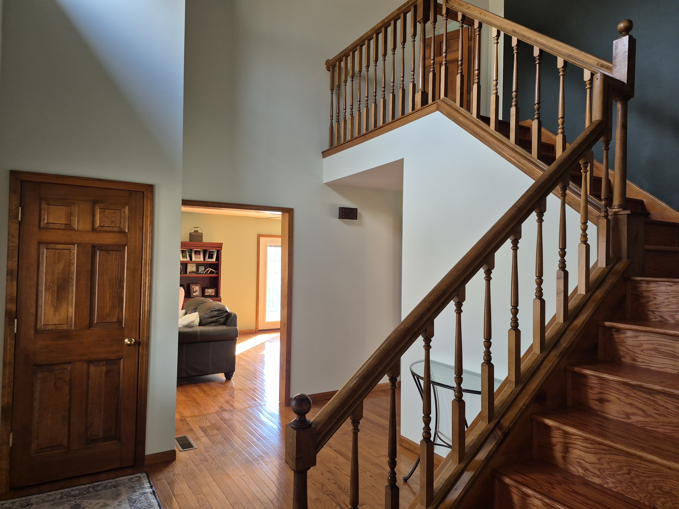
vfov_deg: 58.9
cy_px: 254
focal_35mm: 23
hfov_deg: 73.9
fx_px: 451
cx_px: 340
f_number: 1.8
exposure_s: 1/120
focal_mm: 5.4
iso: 160
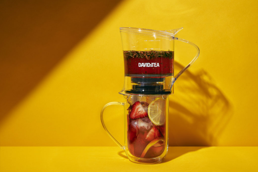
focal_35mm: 70
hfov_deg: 28.8
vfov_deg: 19.5
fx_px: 502
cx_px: 129
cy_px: 86
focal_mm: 70
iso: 100
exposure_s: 1/125
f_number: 14
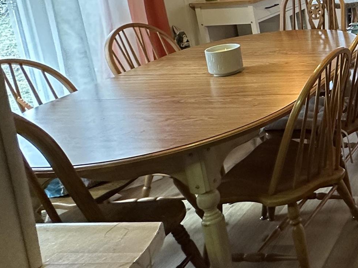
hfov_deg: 30.0
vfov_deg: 30.9
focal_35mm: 44
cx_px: 507
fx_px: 455
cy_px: 11
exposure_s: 1/60
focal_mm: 2.22
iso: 250
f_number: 2.2
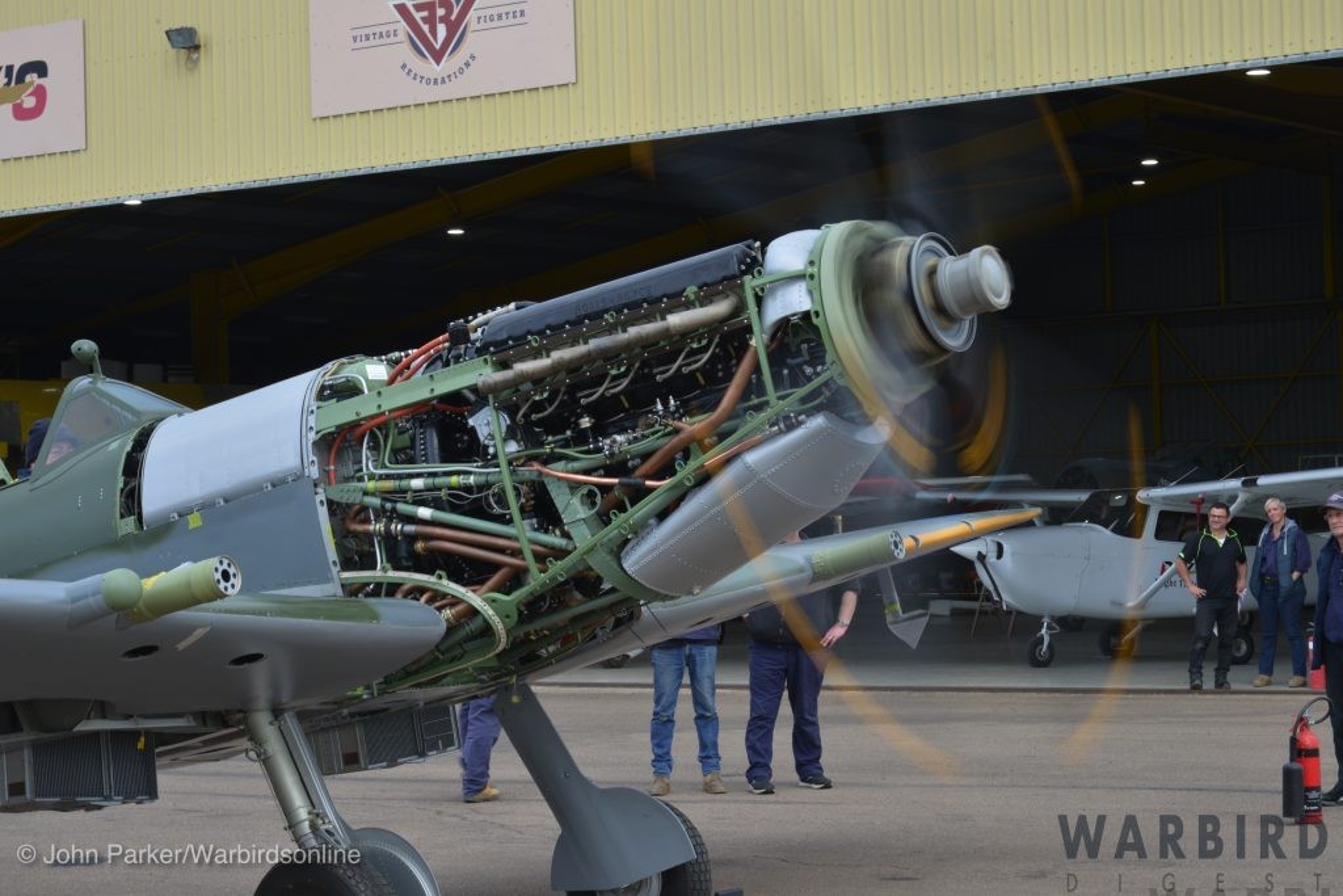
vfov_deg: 16.7
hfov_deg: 24.8
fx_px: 3059
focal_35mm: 82
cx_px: 672
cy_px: 448
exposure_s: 1/40
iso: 500
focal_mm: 82
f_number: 20
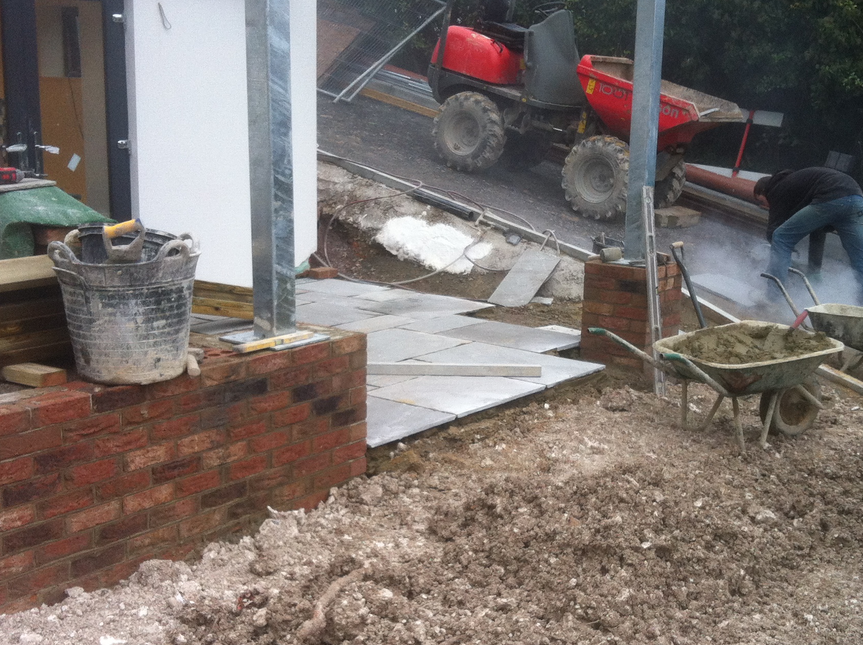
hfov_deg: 35.5
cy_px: 353
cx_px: 515
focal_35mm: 54
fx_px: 1344
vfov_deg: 27.0
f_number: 2.8
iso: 100
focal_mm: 3.85
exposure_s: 1/60
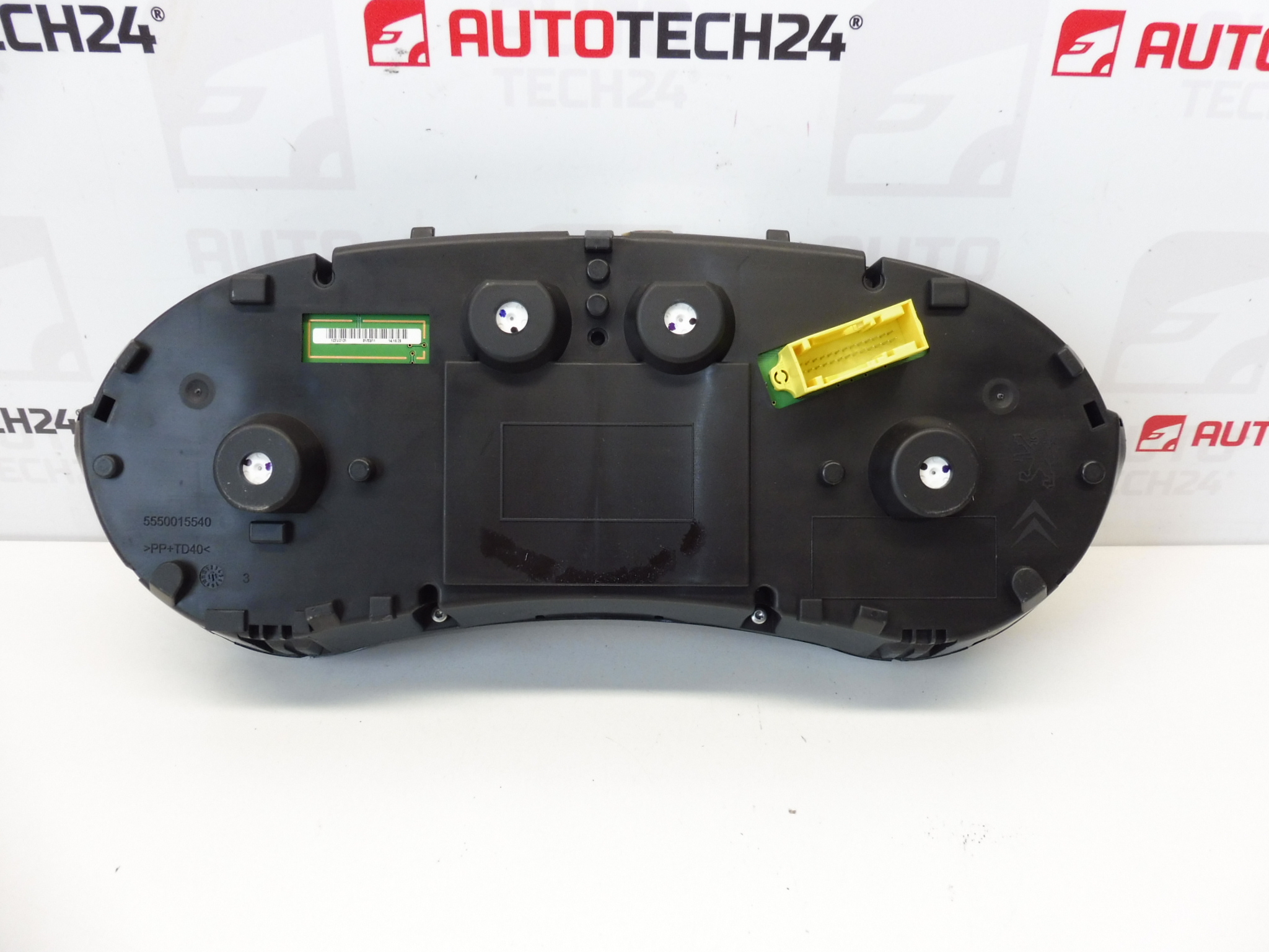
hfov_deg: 71.6
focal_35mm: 24
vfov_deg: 56.8
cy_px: 476
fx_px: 880
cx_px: 634
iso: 200
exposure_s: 1/60
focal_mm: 4.3
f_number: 4
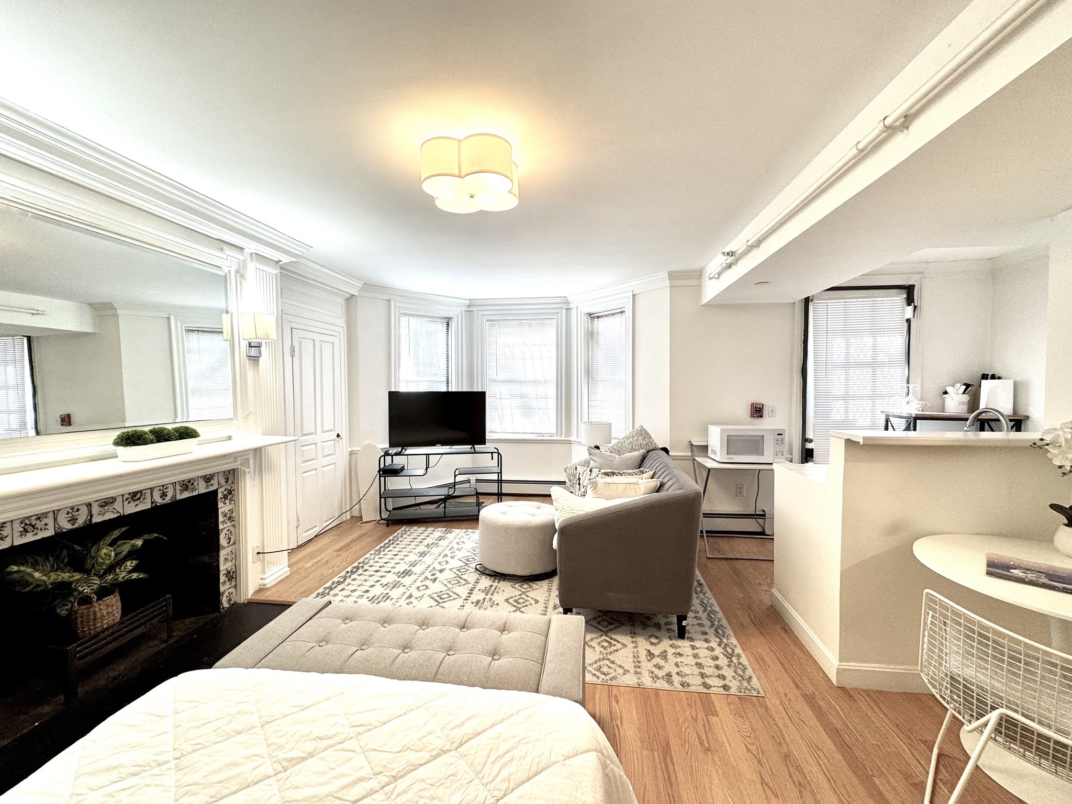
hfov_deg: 102.1
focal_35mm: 14
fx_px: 434
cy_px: 402
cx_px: 536
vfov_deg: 85.7
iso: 125
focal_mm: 2.22
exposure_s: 1/120
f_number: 2.2
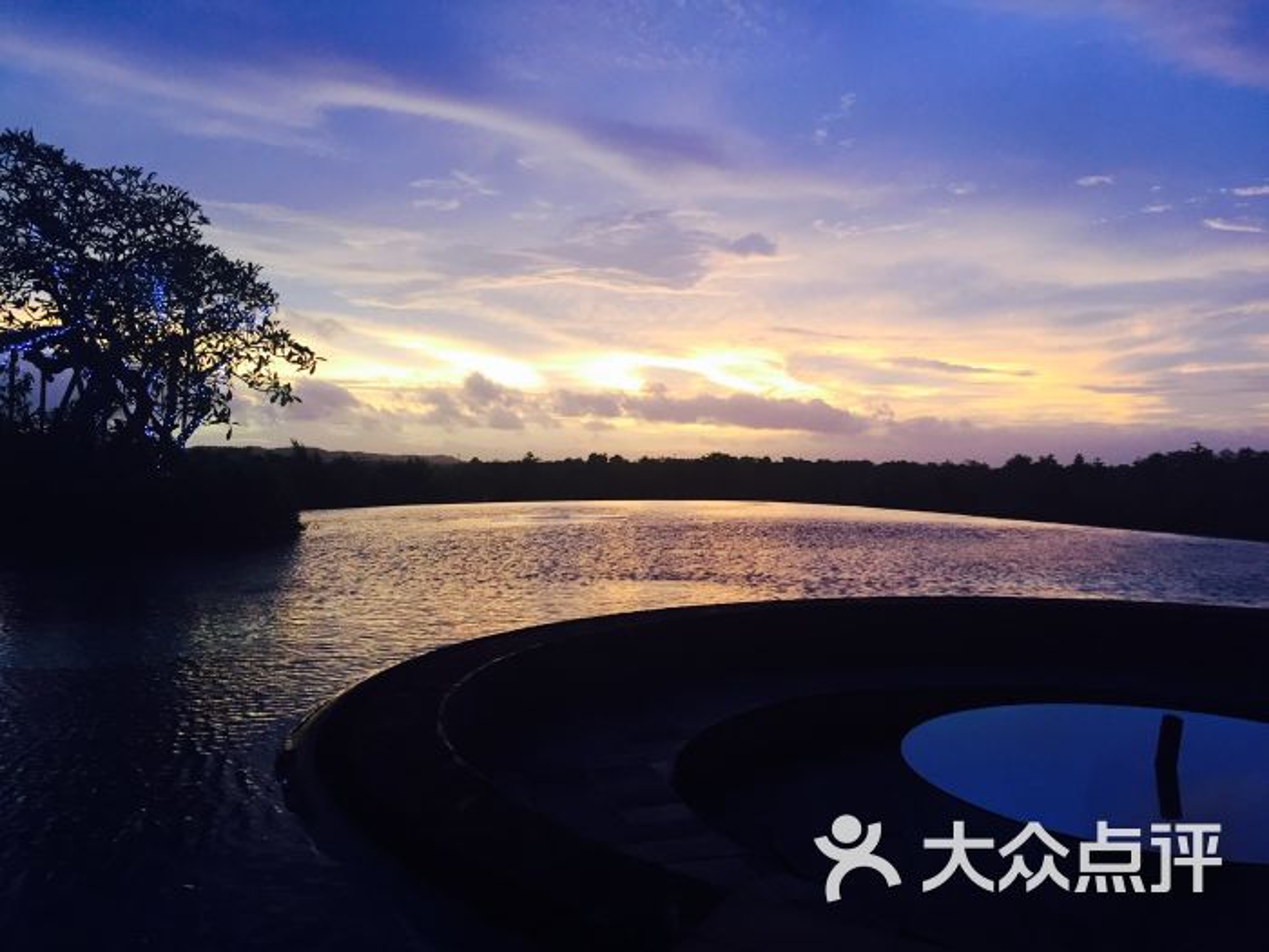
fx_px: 1063
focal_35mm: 29
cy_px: 476
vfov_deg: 48.2
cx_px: 634
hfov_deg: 61.7
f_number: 2.2
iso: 64
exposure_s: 1/33
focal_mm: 4.15
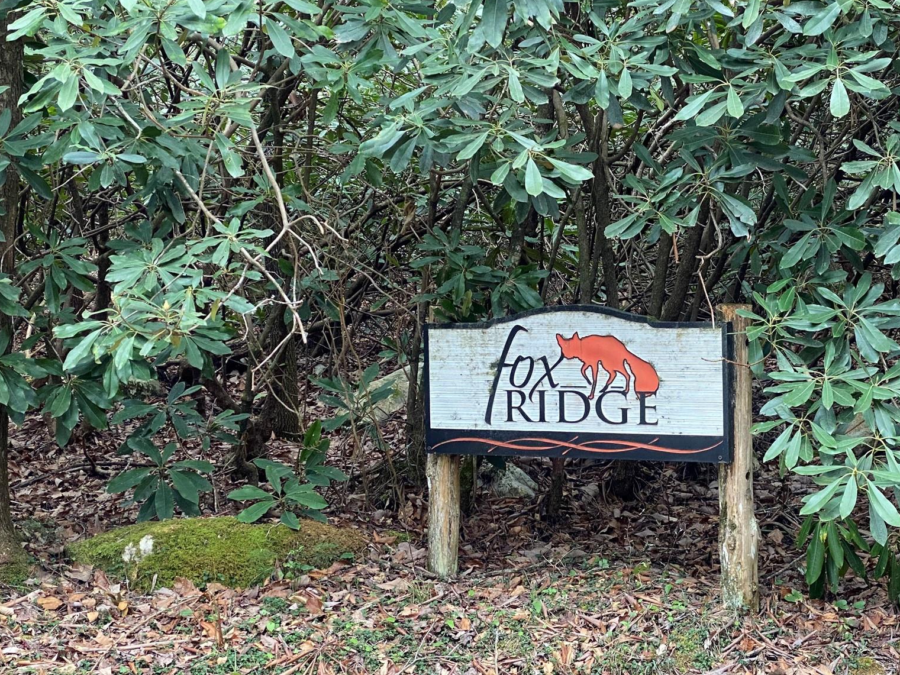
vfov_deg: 21.0
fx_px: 1820
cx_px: 585
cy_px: 344
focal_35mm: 70
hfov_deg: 27.6
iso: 125
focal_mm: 6
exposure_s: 1/122
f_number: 2
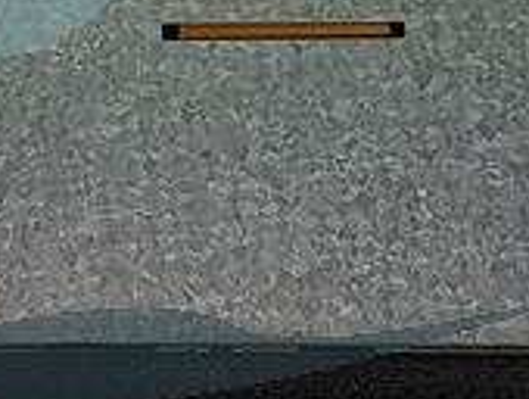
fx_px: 2357
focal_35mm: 154
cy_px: 6
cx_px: 31
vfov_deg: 9.6
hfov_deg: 12.7
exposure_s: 1/376
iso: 40
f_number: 1.7
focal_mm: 4.2
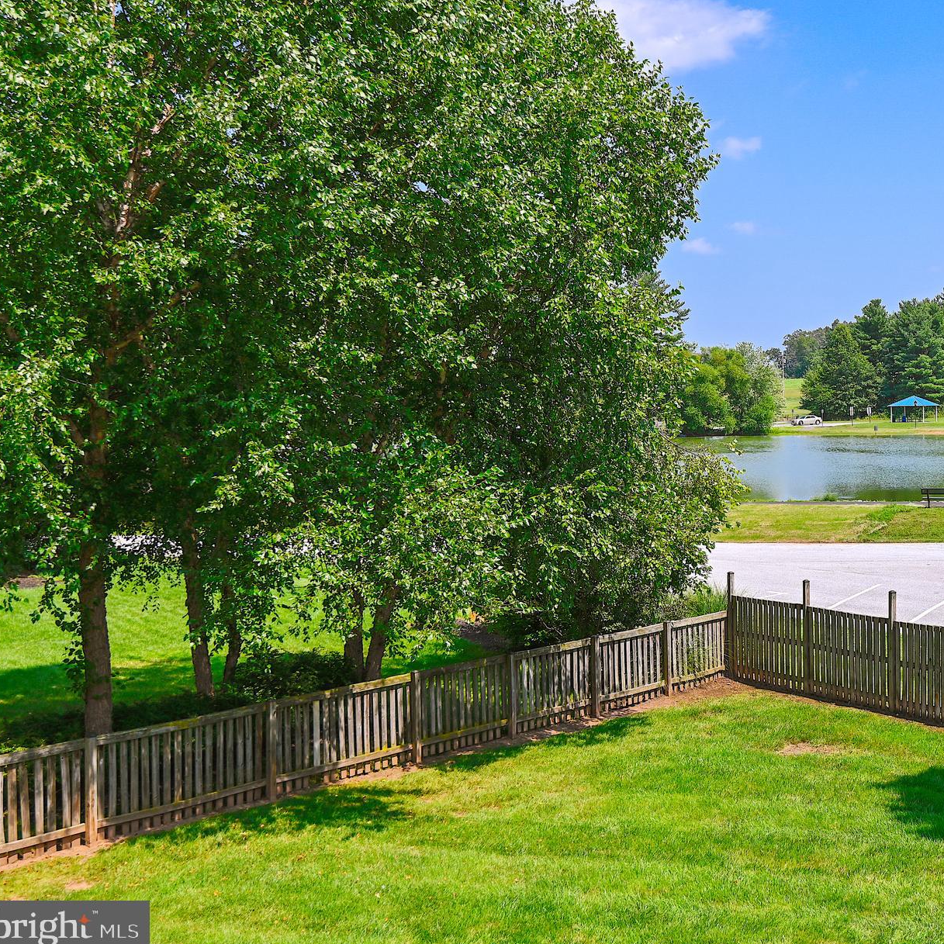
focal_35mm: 50
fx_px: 1543
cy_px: 428
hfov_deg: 32.9
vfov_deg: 34.0
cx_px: 773
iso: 100
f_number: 7.1
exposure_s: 1/400
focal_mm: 35
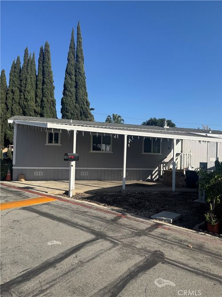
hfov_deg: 56.8
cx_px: 111
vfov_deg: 71.6
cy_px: 148
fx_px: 205
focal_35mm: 24
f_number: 1.78
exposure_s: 1/4310
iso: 80
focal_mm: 6.76
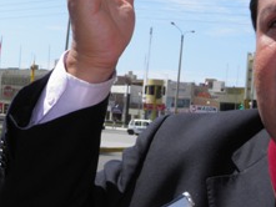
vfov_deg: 18.7
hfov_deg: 24.1
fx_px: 630
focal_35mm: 79
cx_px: 239
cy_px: 120
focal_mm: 7.1
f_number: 5.7
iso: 50
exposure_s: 1/320
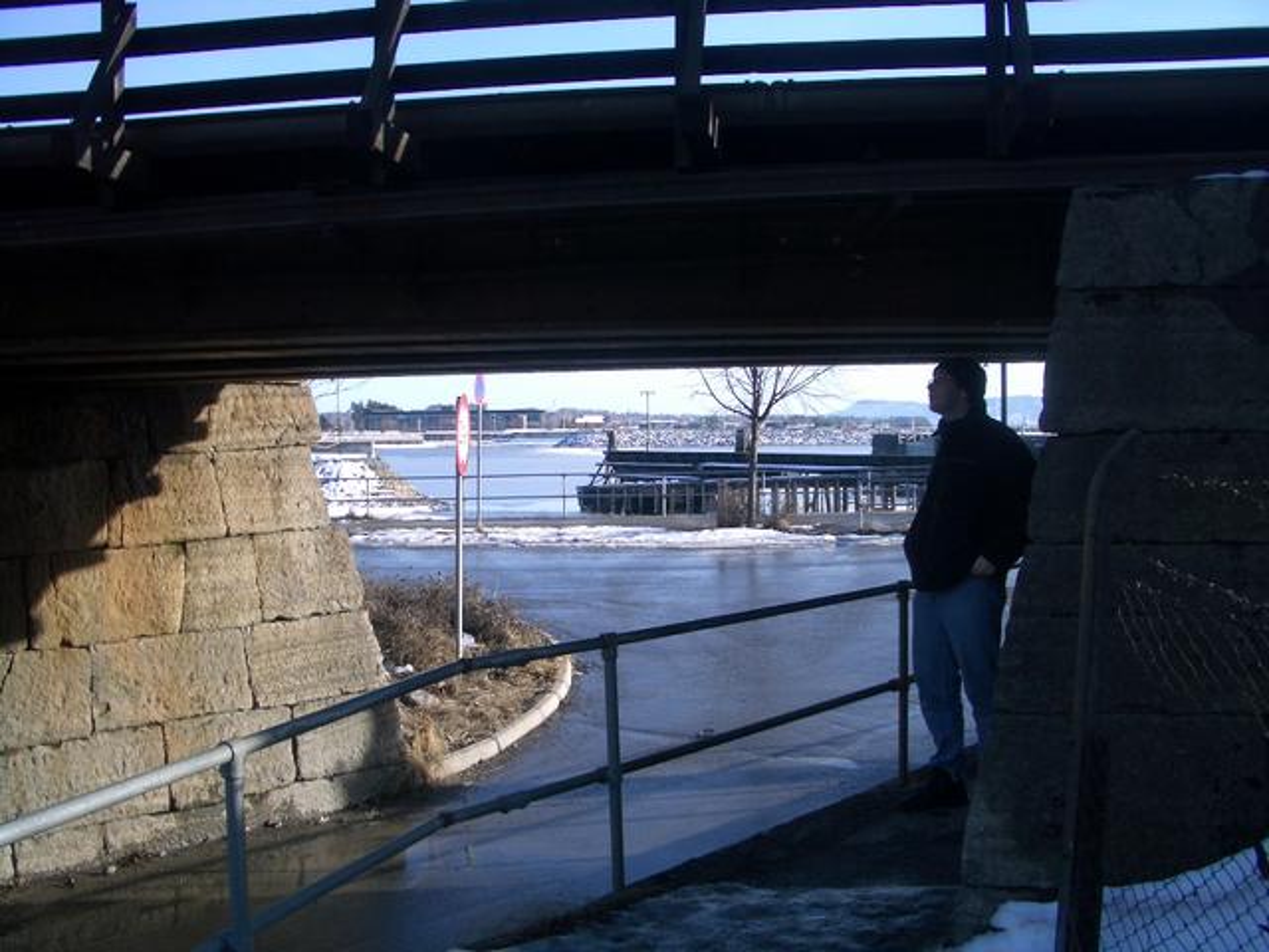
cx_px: 634
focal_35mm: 35
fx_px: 1283
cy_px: 476
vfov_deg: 40.7
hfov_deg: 52.6
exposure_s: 1/200
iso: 50
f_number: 4.3
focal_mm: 5.8
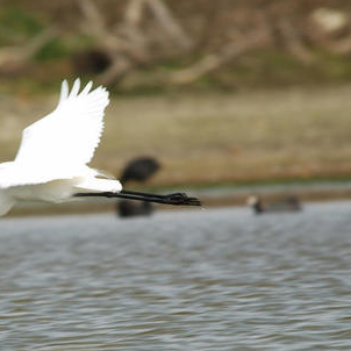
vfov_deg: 1.5
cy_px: 234
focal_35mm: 1184
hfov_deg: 1.5
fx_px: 13583
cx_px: 58
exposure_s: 1/400
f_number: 5.6
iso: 100
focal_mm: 400
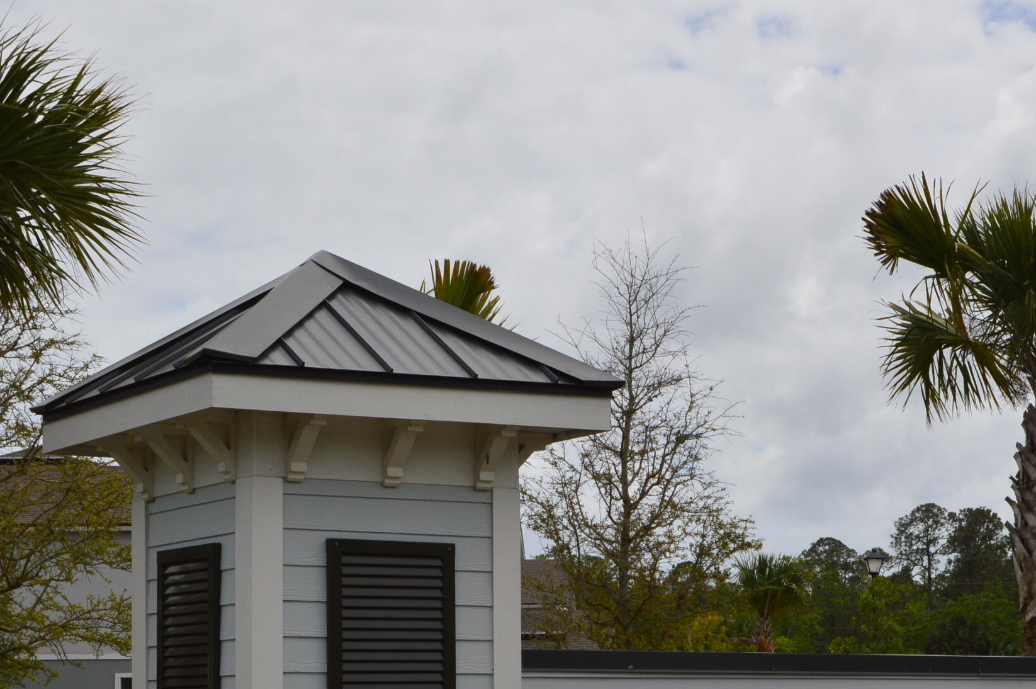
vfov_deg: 16.5
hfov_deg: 24.7
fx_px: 2357
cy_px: 587
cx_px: 689
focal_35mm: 82
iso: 200
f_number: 11
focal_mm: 30
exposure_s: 1/500
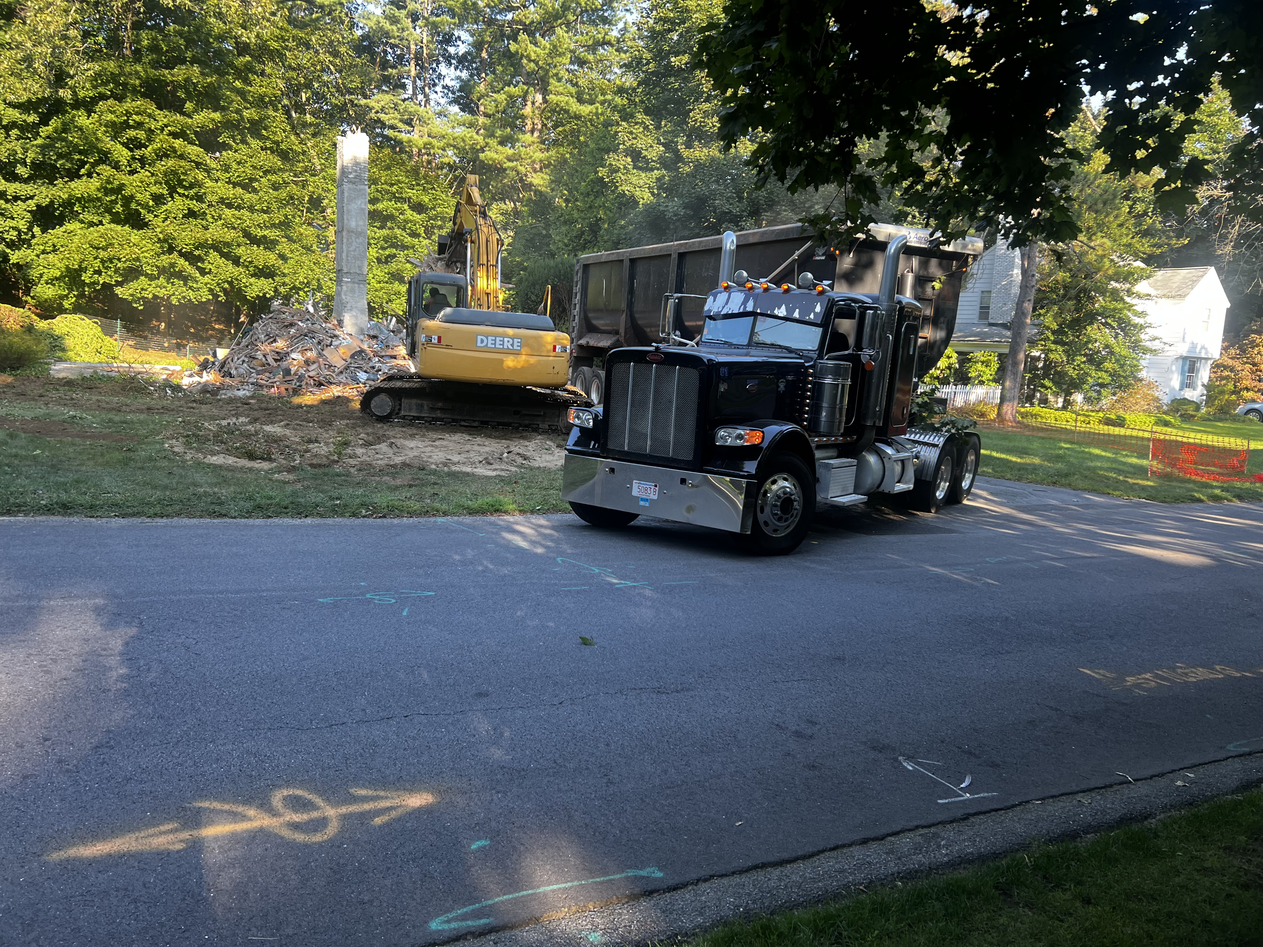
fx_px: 949
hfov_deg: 67.3
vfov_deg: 53.1
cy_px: 474
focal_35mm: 26
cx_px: 632
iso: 40
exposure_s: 1/179
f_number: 1.5
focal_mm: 5.7
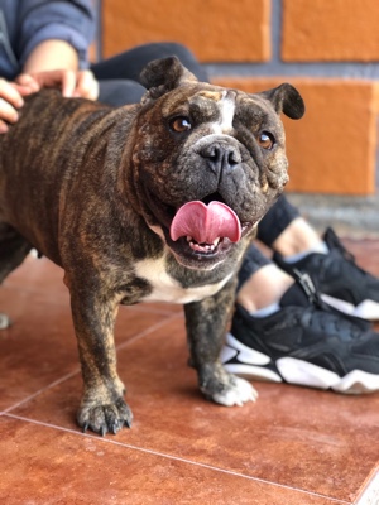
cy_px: 252
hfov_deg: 25.7
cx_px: 190
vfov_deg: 33.8
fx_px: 832
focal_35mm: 57
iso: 80
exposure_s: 1/30
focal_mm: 6.6
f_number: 2.8
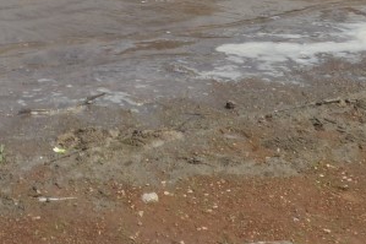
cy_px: -157
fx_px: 1483
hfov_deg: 13.9
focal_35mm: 146
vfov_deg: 9.1
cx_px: -1
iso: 80
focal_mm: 6.8
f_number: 5.2
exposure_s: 1/500
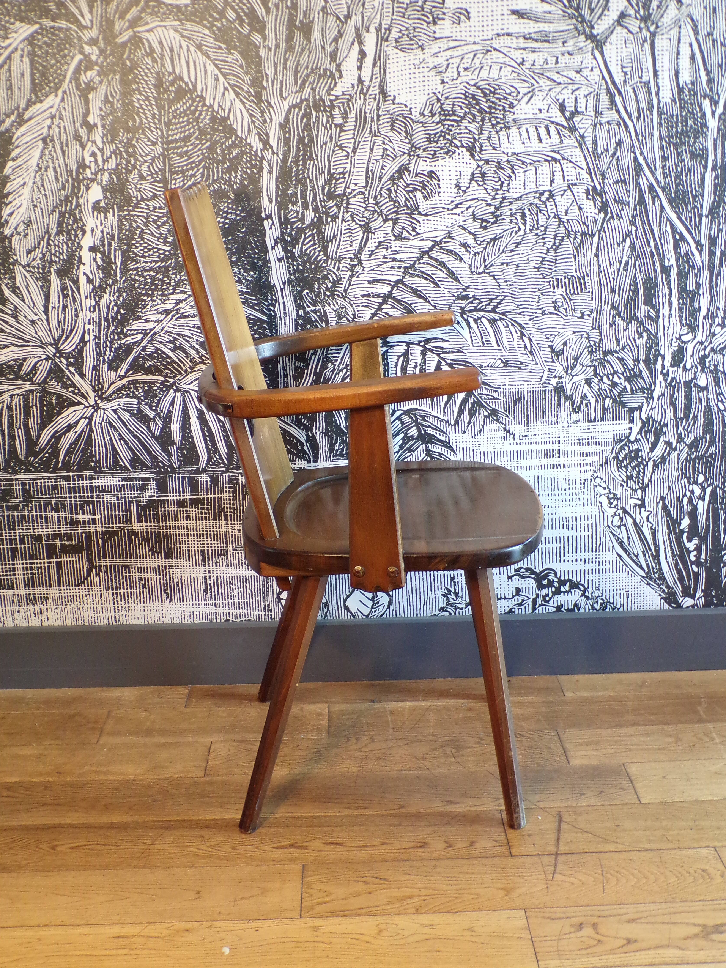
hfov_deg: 37.7
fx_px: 1063
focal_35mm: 38
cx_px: 363
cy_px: 481
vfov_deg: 49.0
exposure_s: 1/17
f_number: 3.3
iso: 261
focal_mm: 6.6
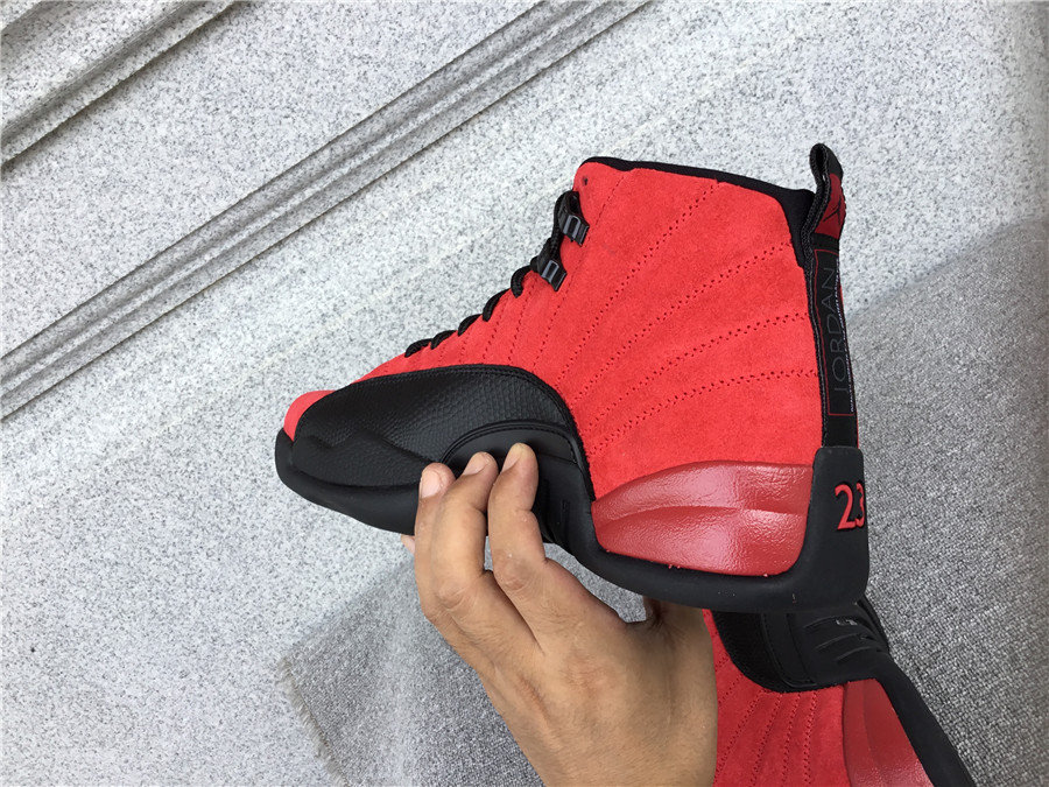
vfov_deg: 45.4
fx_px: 939
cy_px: 394
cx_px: 524
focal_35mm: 31
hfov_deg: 58.4
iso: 25
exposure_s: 1/221
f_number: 2.4
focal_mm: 3.3
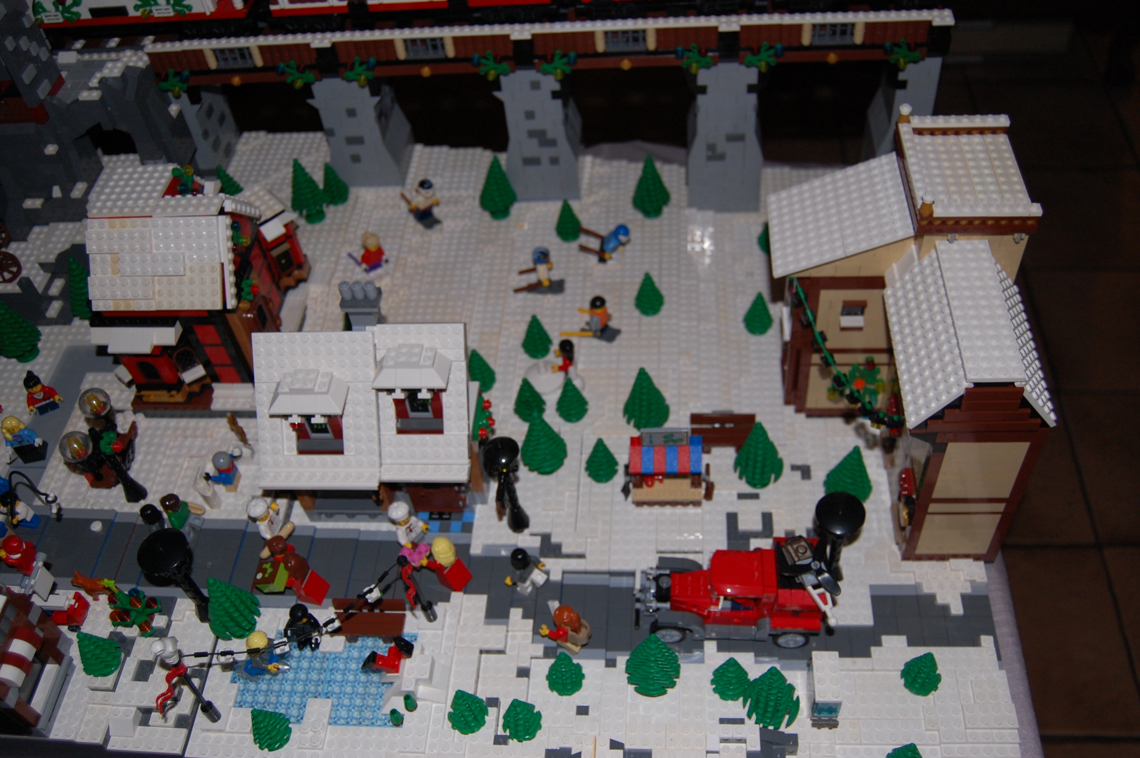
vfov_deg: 39.9
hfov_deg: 57.3
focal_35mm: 33
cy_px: 379
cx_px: 570
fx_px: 1044
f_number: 3.8
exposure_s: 1/60
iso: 400
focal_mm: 22
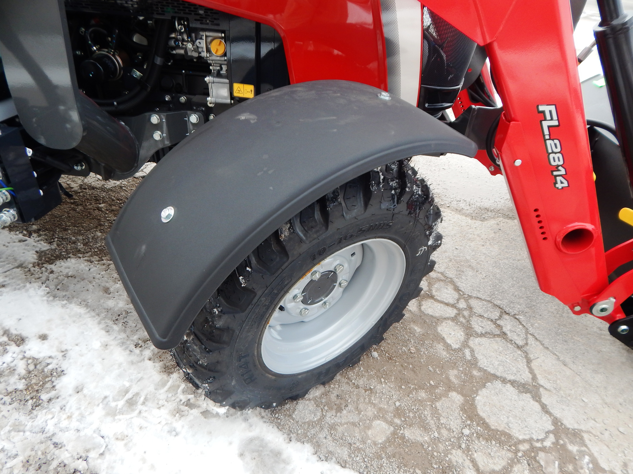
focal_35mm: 22
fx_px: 402
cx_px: 316
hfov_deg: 76.4
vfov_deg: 61.1
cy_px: 237
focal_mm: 4
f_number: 3
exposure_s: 1/320
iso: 125
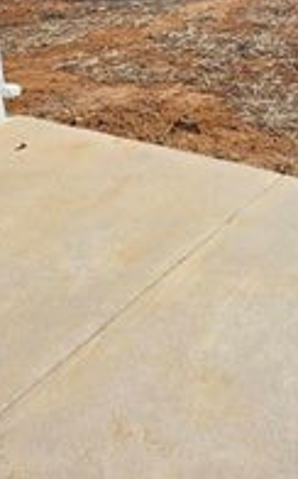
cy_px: 12
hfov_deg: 26.0
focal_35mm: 45
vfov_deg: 39.7
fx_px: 586
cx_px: 342
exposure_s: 1/2565
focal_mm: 2.2
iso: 40
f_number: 1.9
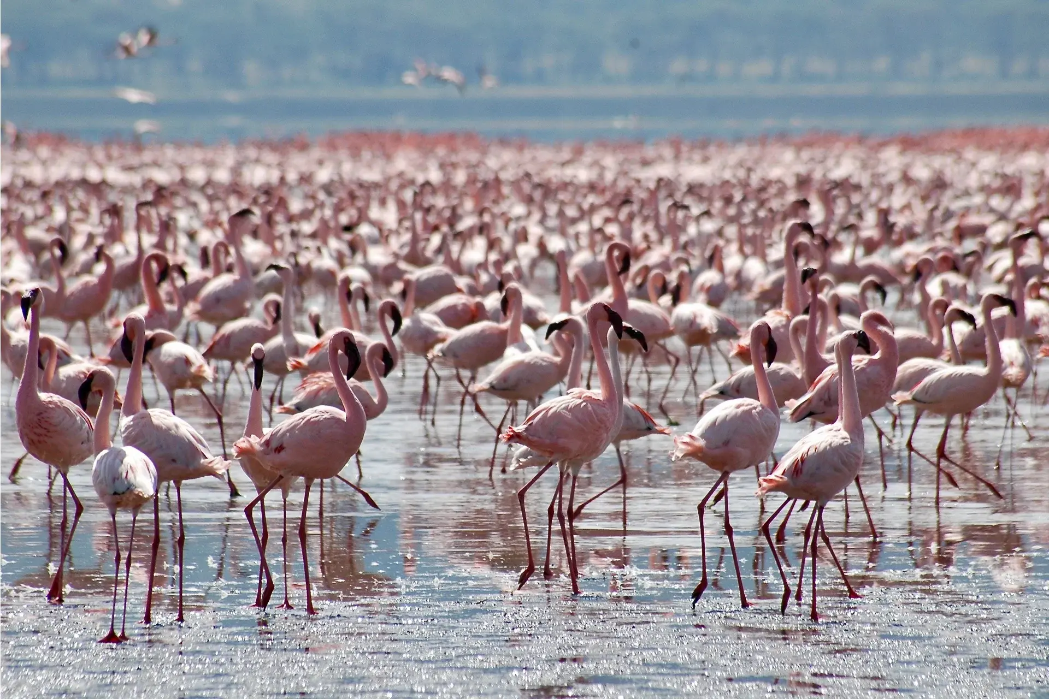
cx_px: 524
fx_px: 13111
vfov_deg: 3.1
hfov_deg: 4.6
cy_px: 350
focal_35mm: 450
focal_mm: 300
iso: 200
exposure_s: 1/400
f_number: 10
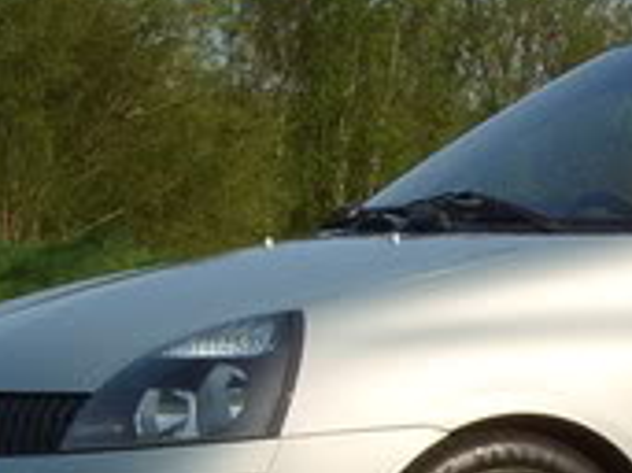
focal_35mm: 210
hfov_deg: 9.0
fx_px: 3831
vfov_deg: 7.0
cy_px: 506
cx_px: 1138
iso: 80
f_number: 6.8
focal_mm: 7.8
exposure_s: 1/350
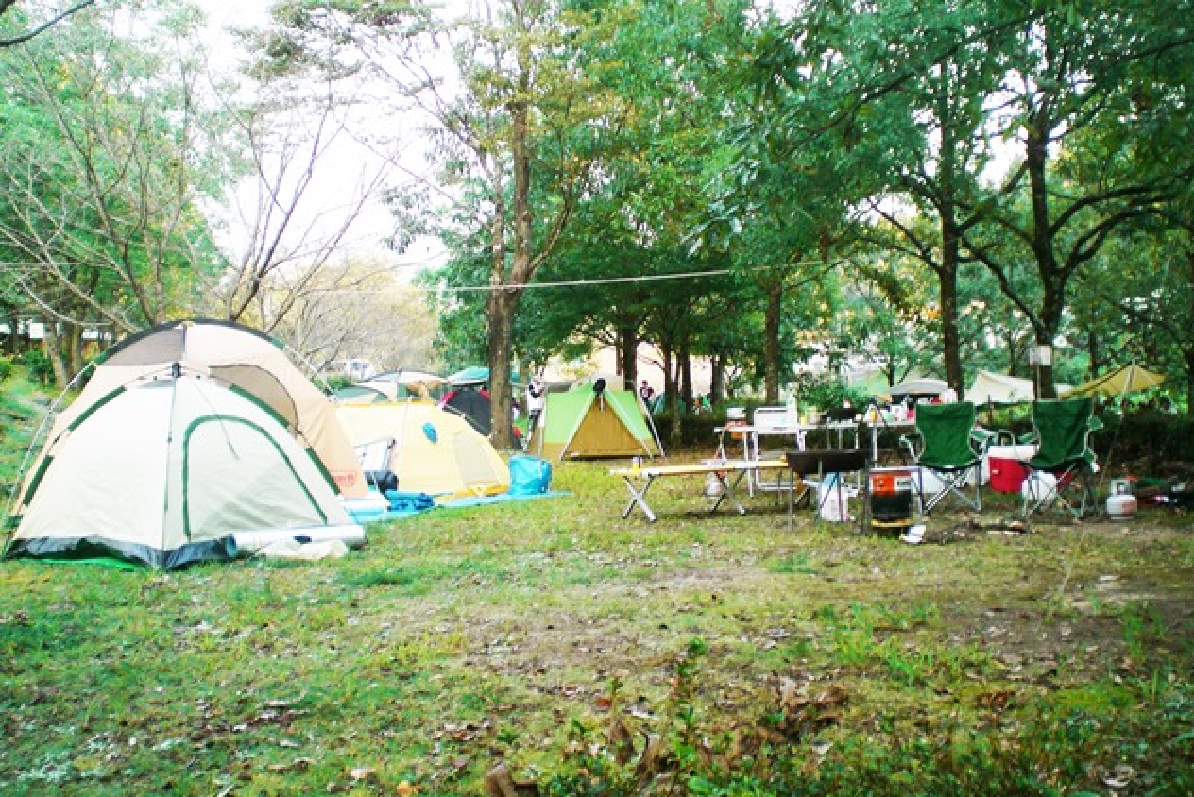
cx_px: 599
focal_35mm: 40
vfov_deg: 33.4
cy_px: 351
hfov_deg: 48.4
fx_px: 1327
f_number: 3.1
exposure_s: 1/80
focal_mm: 6.3
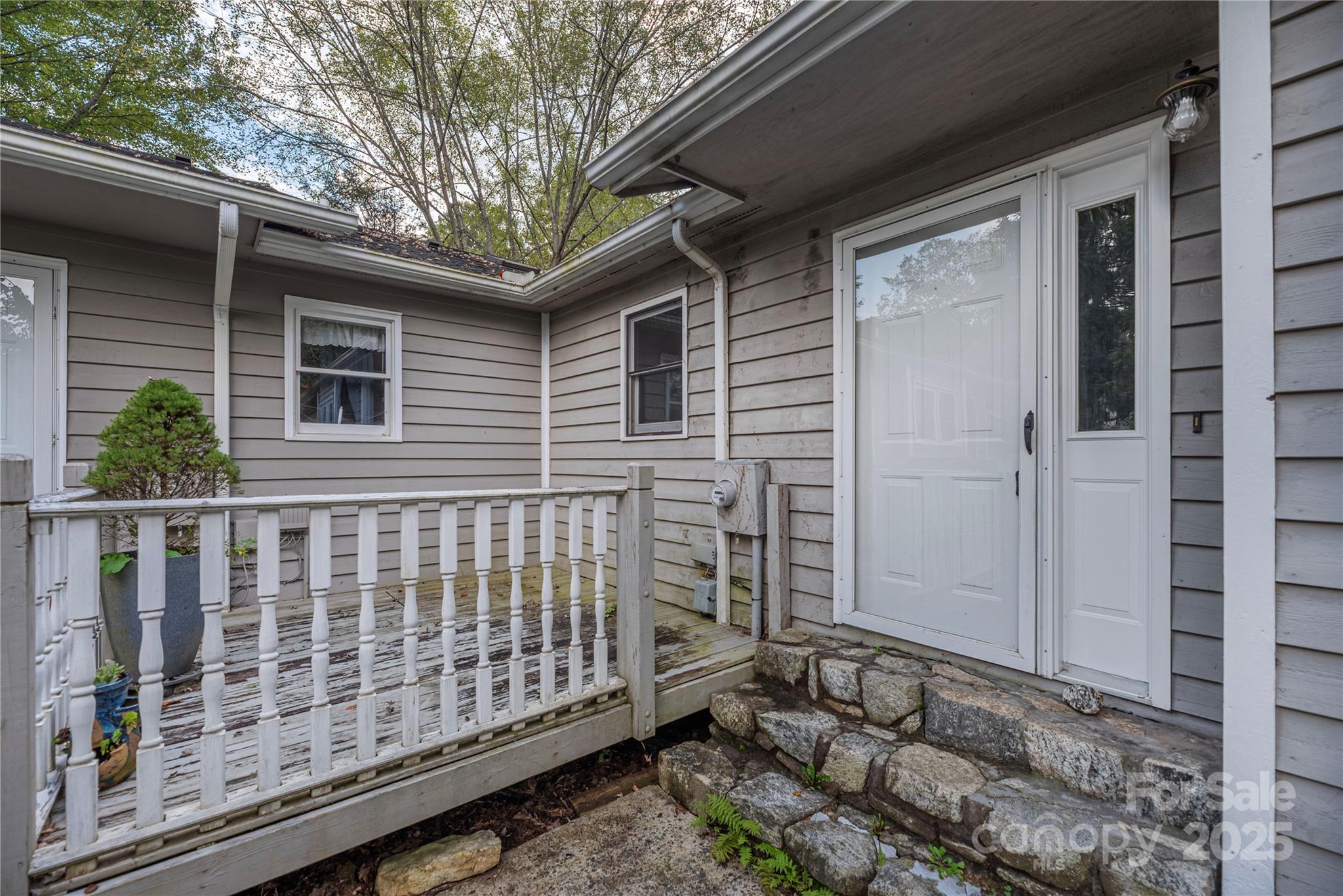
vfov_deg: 81.2
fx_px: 522
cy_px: 448
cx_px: 672
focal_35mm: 14
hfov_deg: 104.2
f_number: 7.1
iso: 320
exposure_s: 1/1000
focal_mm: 14
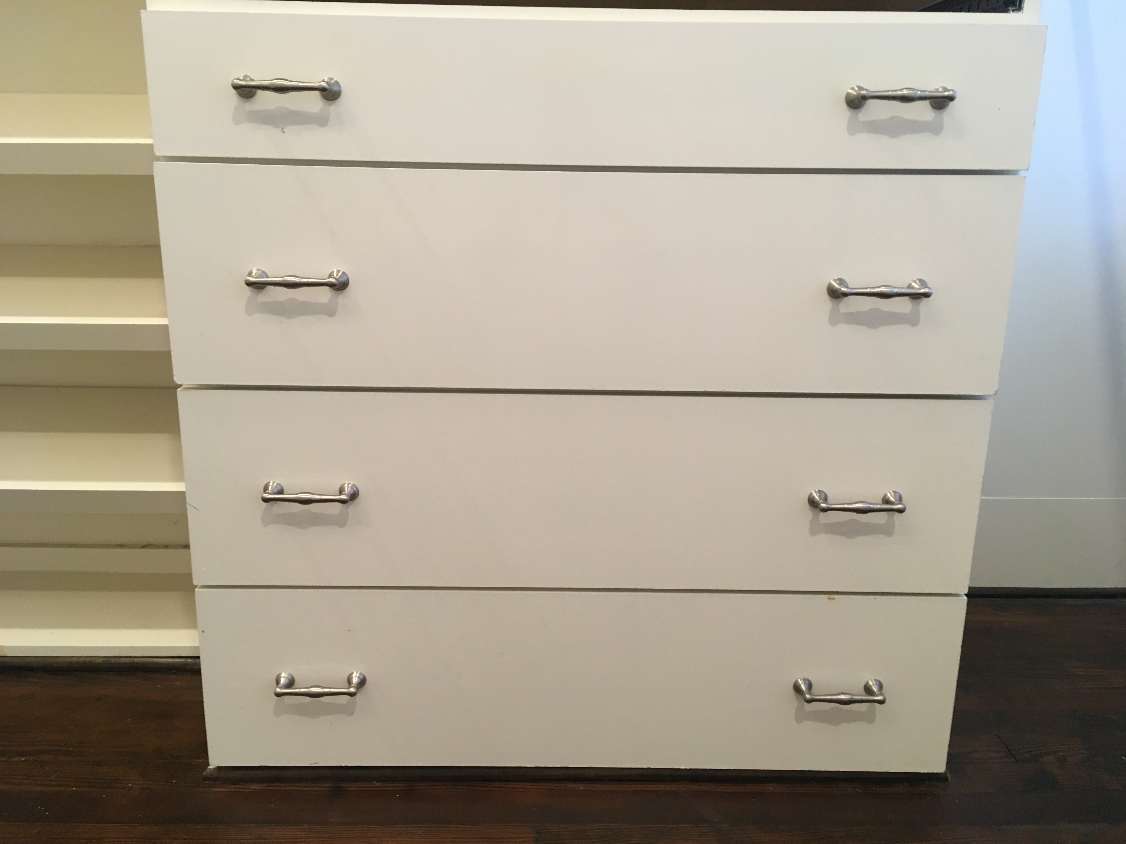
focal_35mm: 29
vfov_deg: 48.2
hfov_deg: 61.7
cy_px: 422
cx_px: 563
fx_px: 943
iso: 100
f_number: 2.2
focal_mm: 4.15
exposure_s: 1/30
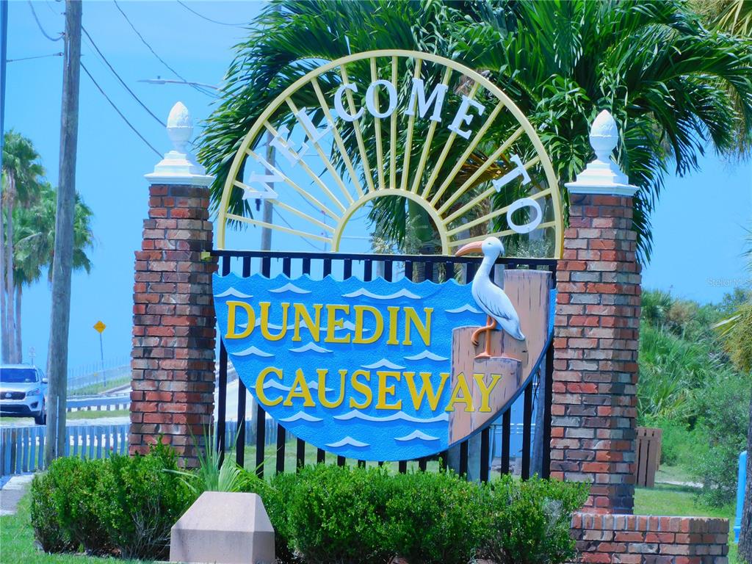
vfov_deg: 4.1
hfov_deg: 5.5
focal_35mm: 360
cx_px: 376
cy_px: 282
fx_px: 7821
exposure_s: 1/500
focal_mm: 64.5
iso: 125
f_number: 5.6
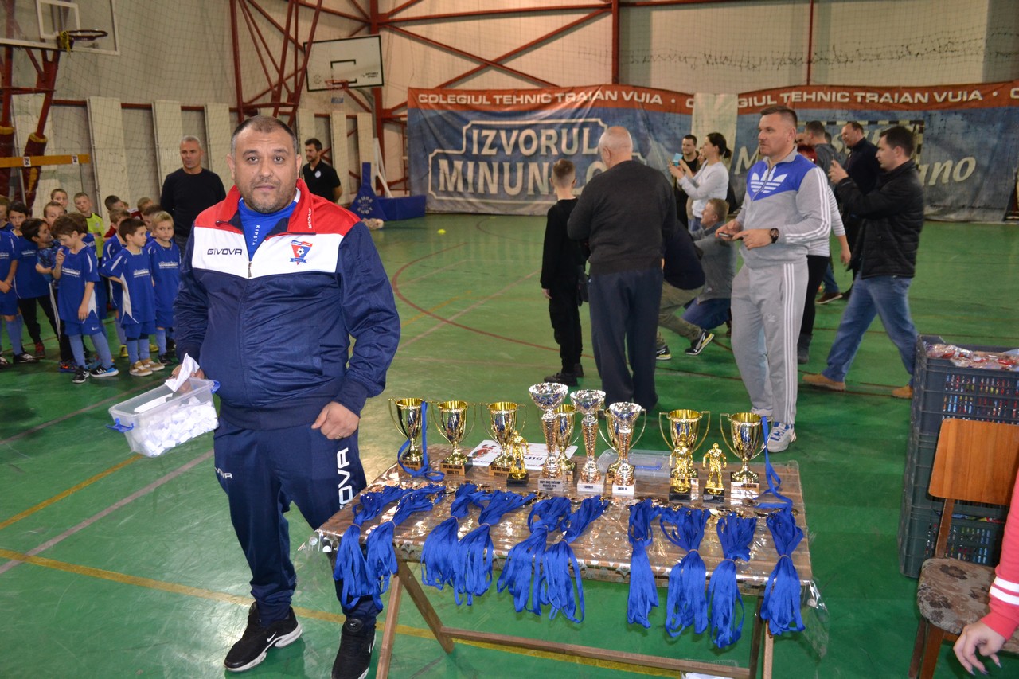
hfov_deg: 67.4
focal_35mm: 27
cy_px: 340
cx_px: 510
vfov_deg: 47.9
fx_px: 764
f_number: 3.5
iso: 1600
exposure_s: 1/60
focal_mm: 18
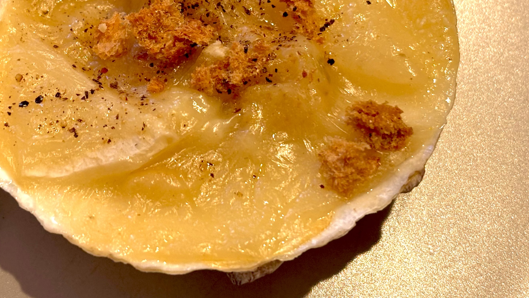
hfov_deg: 24.6
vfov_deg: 13.9
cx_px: 164
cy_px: 25
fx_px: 1206
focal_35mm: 86
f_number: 1.6
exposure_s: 1/60
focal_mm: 5.96
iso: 64
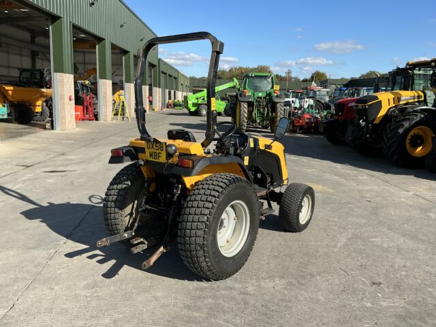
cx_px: 218
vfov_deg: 49.7
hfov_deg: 63.4
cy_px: 164
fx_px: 353
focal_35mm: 28
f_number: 1.8
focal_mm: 3
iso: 25
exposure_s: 1/1490
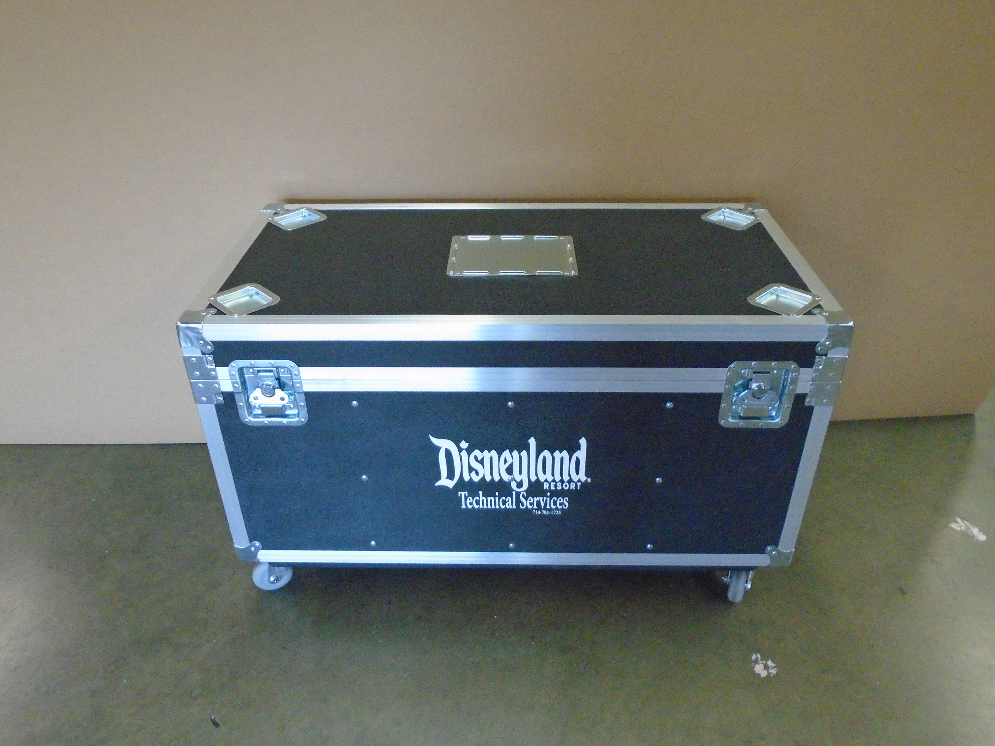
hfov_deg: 67.3
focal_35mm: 26
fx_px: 747
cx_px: 498
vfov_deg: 53.1
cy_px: 373
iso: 800
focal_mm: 4.6
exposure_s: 1/60
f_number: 3.2
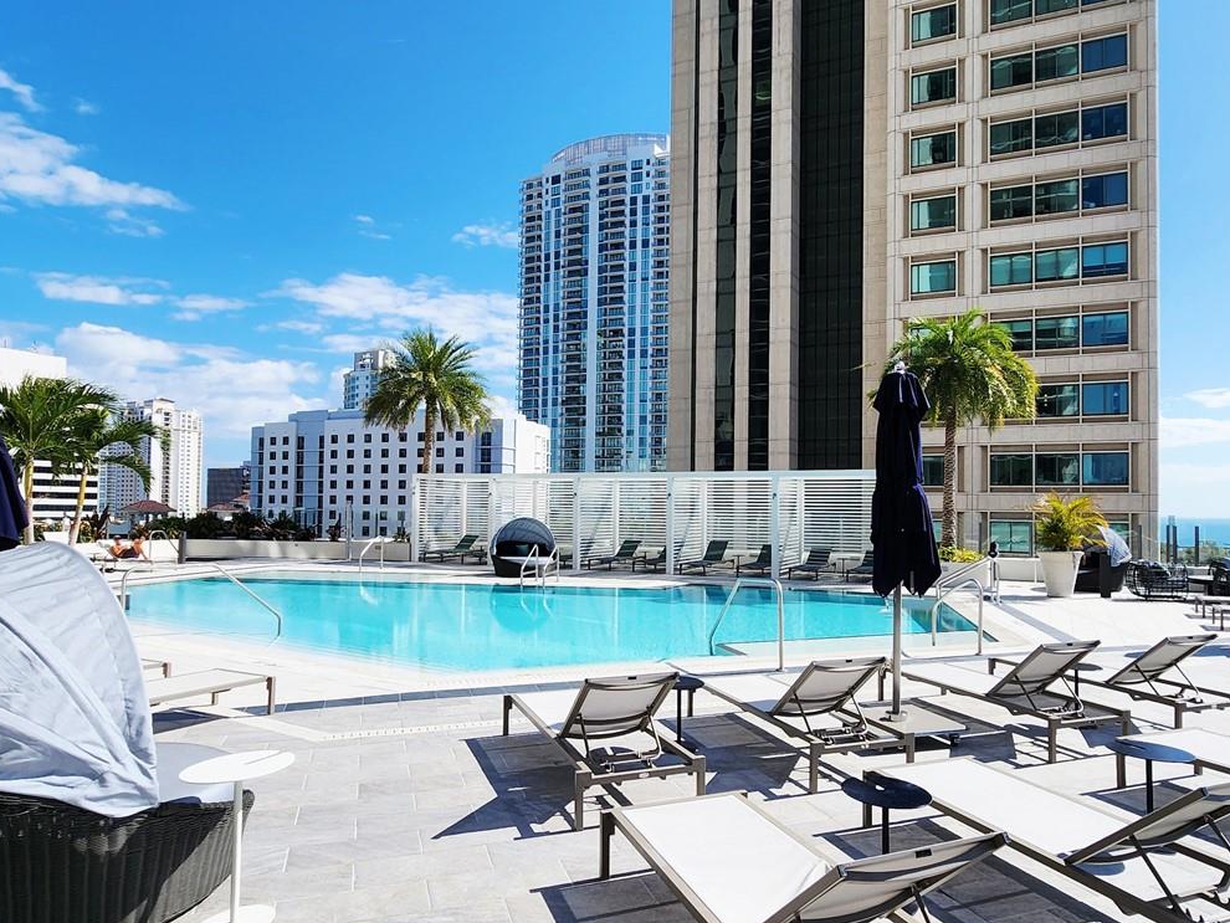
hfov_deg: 78.5
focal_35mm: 21
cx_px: 706
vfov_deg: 63.3
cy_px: 507
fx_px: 746
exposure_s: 1/3333
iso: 50
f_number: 2.2
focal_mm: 2.2
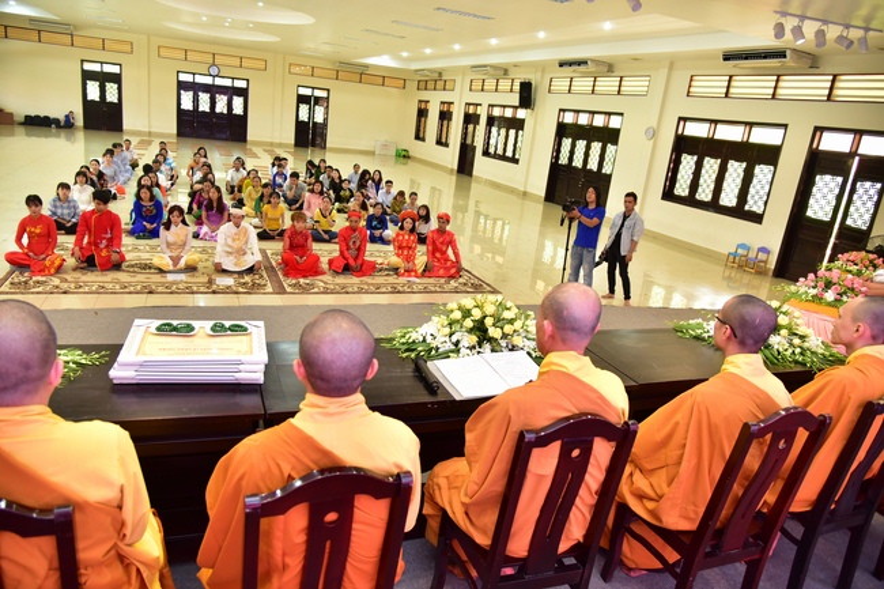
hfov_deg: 73.8
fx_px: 589
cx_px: 442
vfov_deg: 53.1
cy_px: 294
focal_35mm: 24
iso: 800
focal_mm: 24
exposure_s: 1/40
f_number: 4
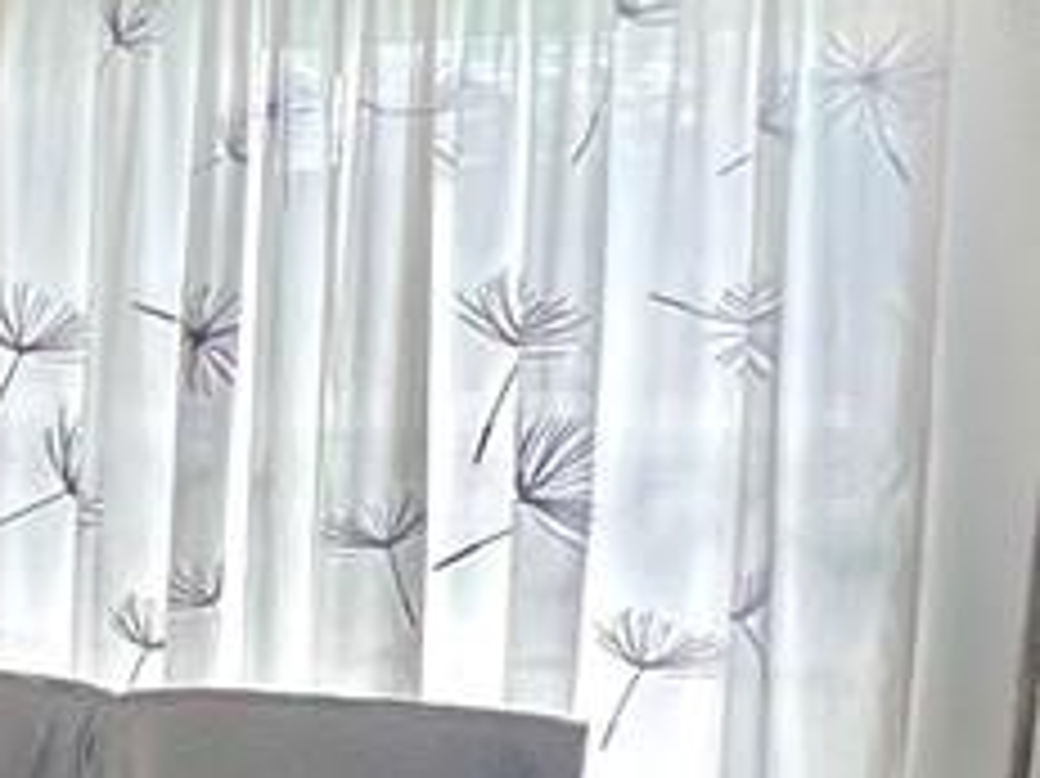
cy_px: 679
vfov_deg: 16.2
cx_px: -977
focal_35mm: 90
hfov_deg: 16.9
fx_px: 2703
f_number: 1.8
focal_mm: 1.57
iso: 160
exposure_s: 1/120
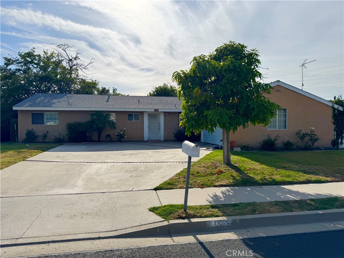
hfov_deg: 71.6
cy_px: 129
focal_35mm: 24
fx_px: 239
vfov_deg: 56.8
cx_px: 172
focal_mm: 6.76
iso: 64
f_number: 1.78
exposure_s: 1/12346
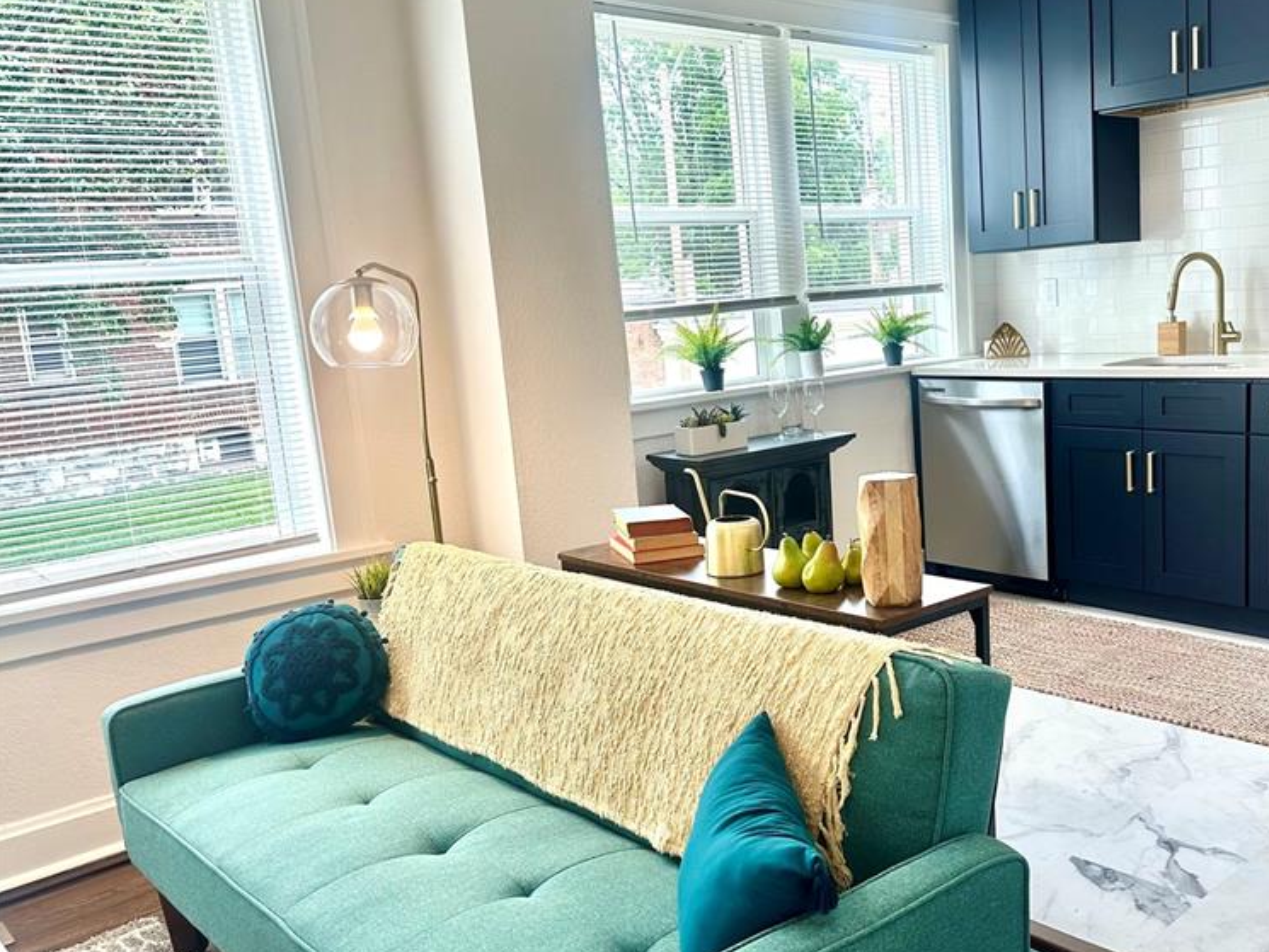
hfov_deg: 54.0
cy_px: 497
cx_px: 867
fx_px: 1210
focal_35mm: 33
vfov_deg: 42.9
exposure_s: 1/292
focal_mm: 6.86
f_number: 1.78
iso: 80
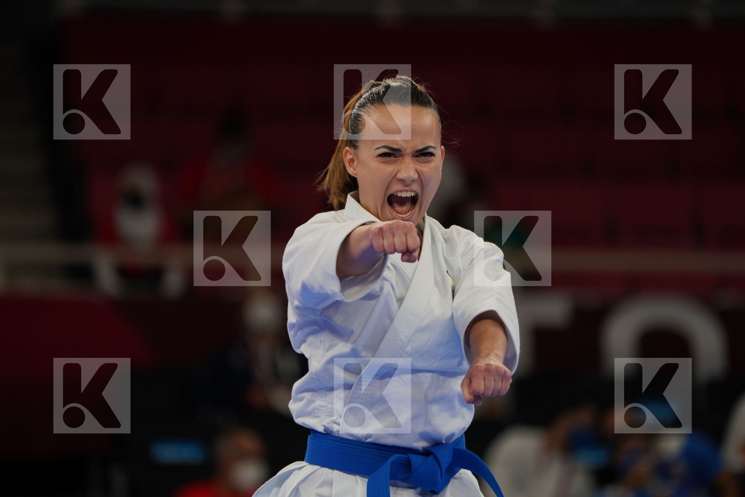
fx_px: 7594
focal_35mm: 367
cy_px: 248
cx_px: 372
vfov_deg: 3.7
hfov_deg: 5.6
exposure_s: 1/500
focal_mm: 367
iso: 800
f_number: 5.6
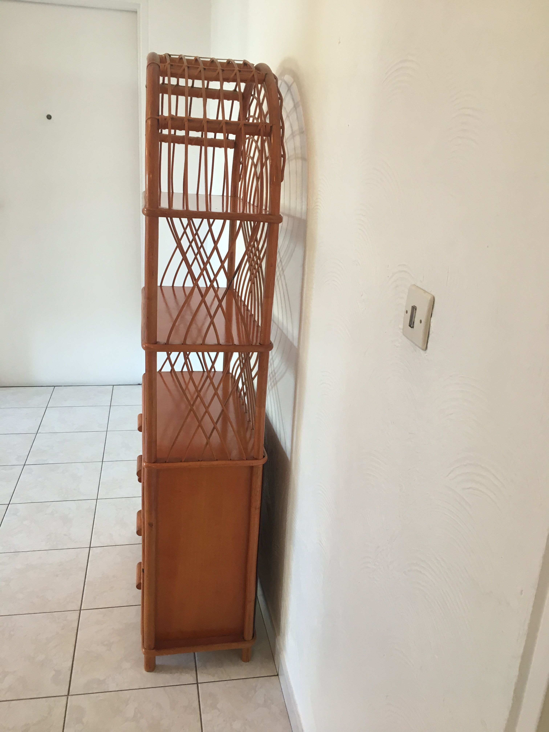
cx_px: 274
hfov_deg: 48.2
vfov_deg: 61.7
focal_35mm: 29
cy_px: 366
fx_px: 613
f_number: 2.2
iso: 64
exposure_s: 1/33
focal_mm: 4.15
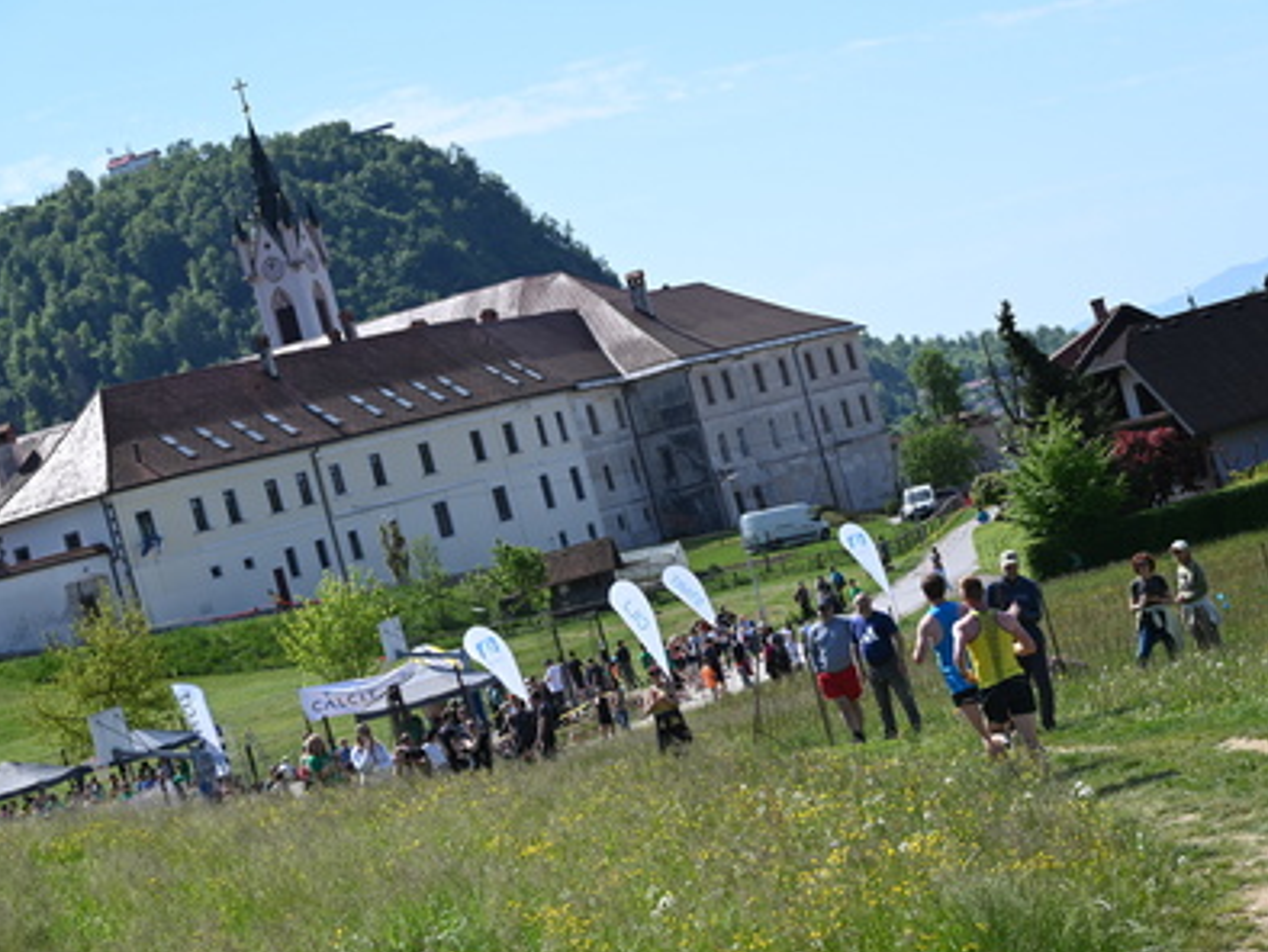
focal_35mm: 90
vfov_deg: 16.4
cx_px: 660
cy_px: 476
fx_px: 3299
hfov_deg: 21.8
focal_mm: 82
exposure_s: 1/400
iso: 100
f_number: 7.1
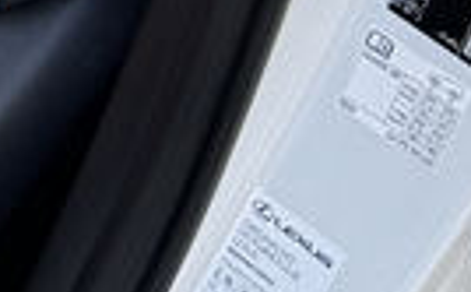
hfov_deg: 10.8
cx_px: -446
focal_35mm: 179
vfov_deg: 6.3
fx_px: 2292
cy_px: -748
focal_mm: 6.76
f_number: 1.78
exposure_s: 1/215
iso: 80
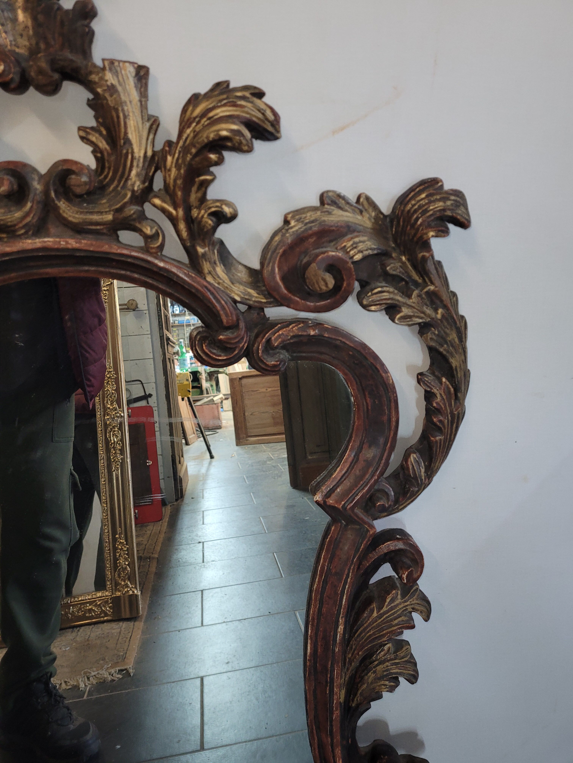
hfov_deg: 53.1
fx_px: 574
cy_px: 382
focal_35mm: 26
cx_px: 286
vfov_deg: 67.3
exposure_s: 1/25
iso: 125
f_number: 1.8
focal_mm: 5.4
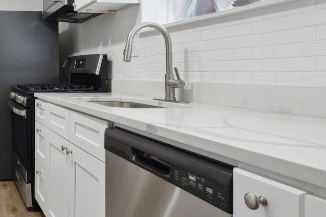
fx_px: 326
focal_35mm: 36
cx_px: -5
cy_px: 64
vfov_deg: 36.3
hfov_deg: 44.5
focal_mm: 10
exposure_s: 1/8
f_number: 7.1
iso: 250
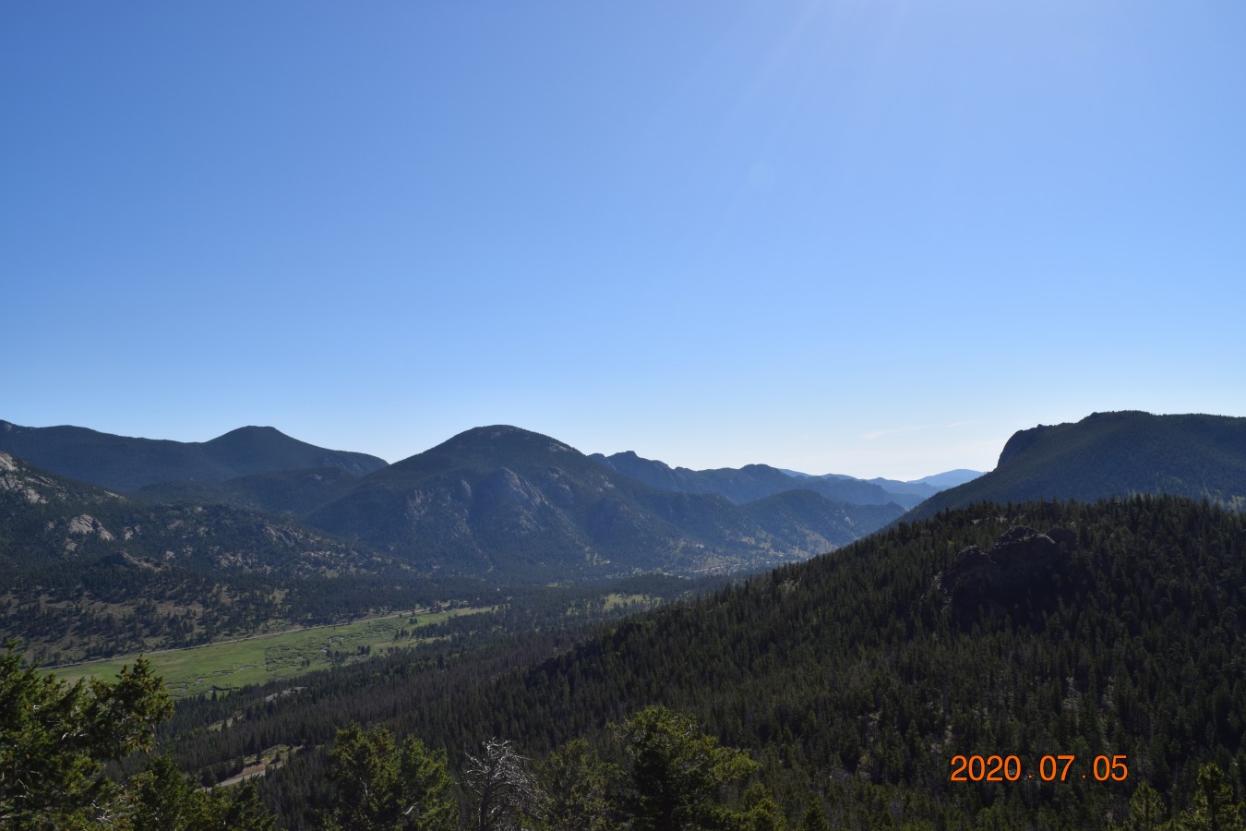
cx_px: 623
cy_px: 416
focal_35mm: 27
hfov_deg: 67.4
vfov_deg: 47.9
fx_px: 934
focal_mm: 18
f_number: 10
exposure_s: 1/400
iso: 200
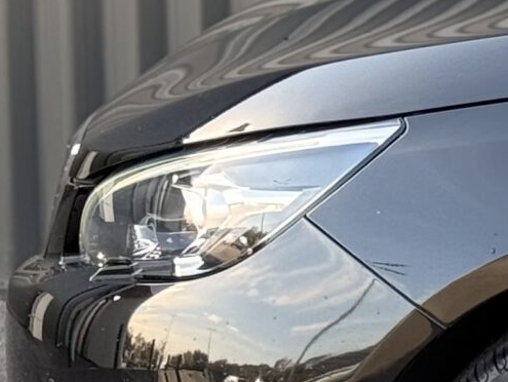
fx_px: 3642
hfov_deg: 7.6
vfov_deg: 6.0
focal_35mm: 248
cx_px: 1069
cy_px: 20
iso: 64
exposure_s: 1/368
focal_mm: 6.76
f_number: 1.78
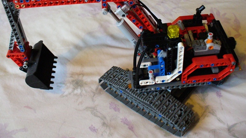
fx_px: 280
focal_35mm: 43
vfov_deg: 27.5
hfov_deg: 47.4
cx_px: 120
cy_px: 43
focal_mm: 6.1
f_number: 2.8
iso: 400
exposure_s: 1/40
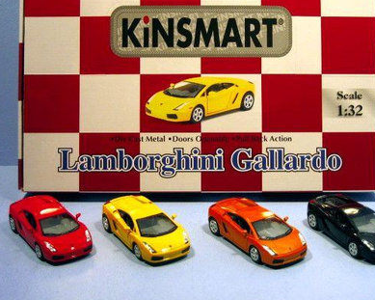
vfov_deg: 18.3
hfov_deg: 22.7
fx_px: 932
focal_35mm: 84
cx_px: 210
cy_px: 126
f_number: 3.5
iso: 400
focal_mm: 11.9
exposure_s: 1/13.6
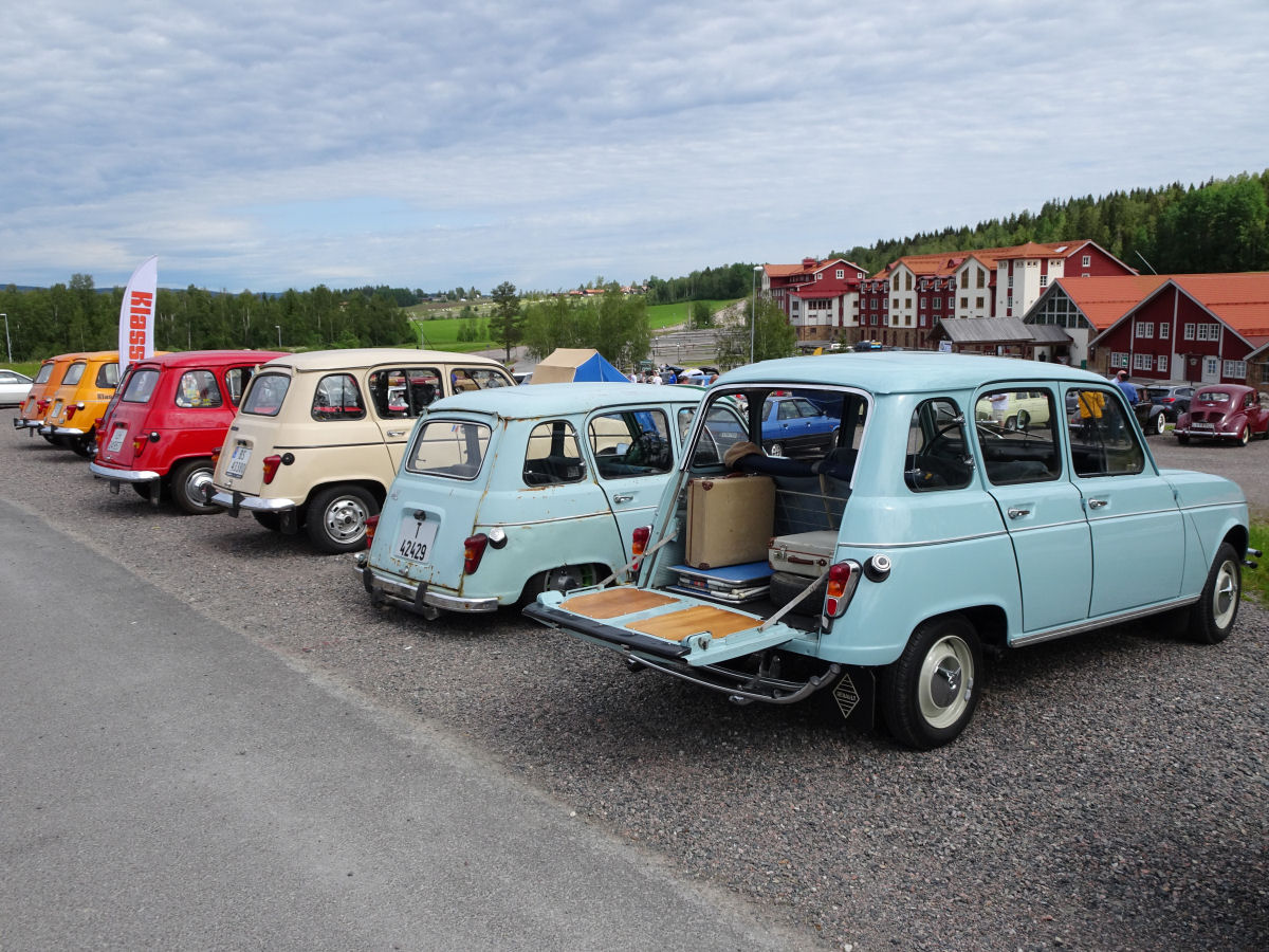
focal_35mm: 28
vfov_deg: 49.7
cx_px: 634
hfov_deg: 63.4
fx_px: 1026
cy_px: 476
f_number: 3.5
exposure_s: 1/800
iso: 80
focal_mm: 4.75
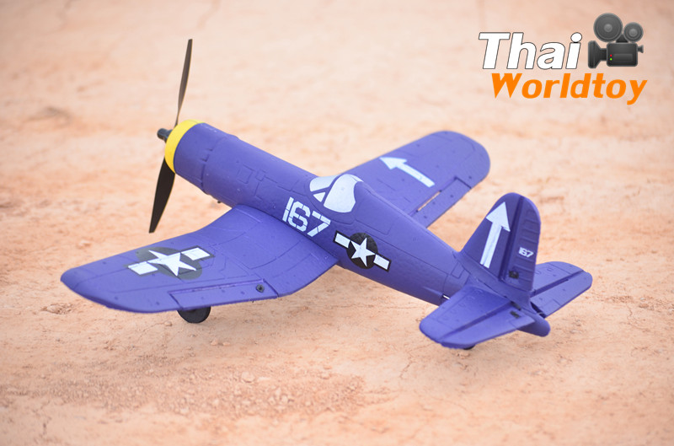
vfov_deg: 10.6
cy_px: 223
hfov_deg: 15.9
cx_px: 337
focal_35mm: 129
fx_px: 2409
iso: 100
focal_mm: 86
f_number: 4.5
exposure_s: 1/50
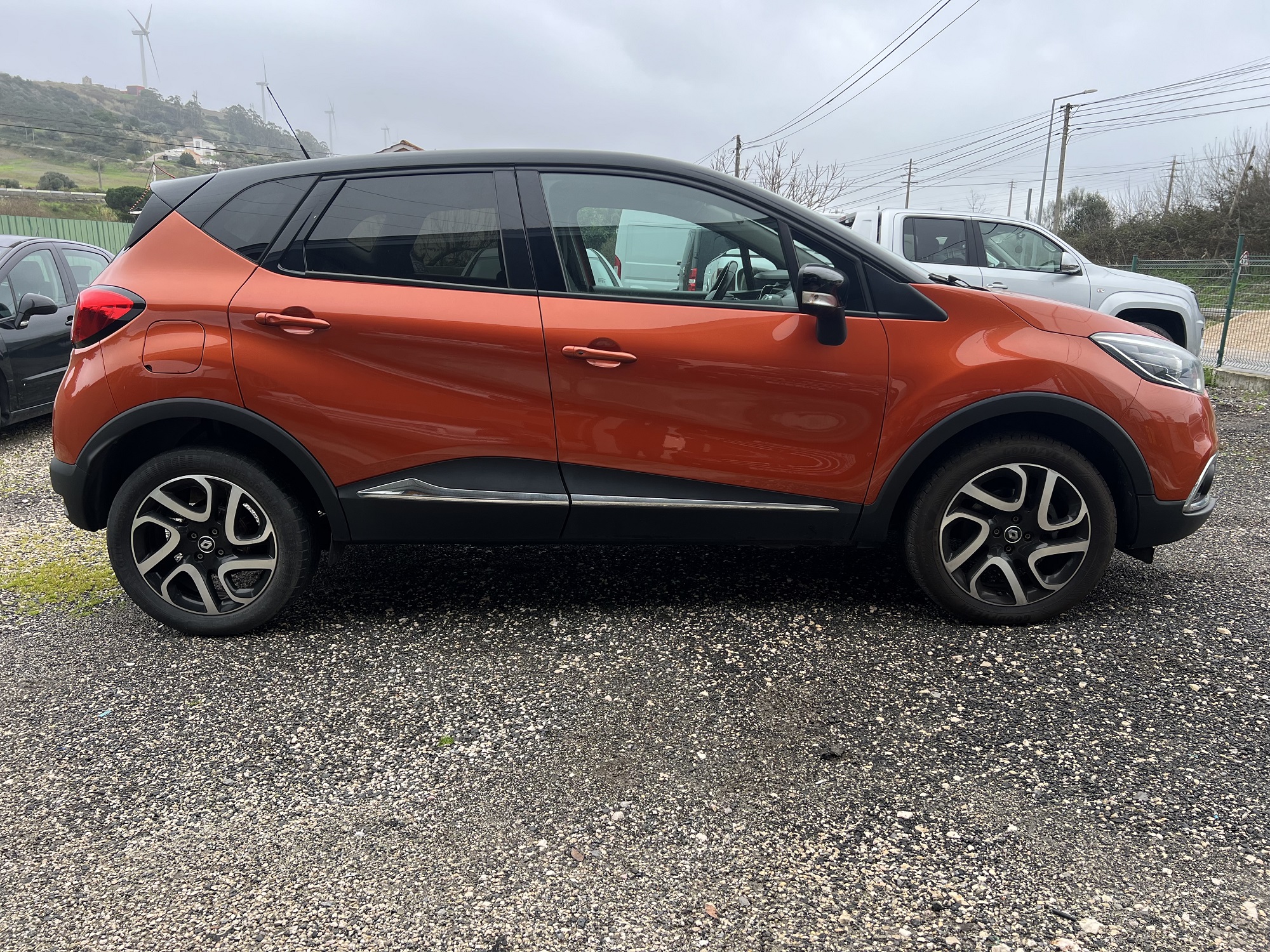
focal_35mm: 26
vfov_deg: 53.1
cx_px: 635
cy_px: 476
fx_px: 954
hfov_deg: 67.3
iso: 40
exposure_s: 1/230
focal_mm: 5.7
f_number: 1.5
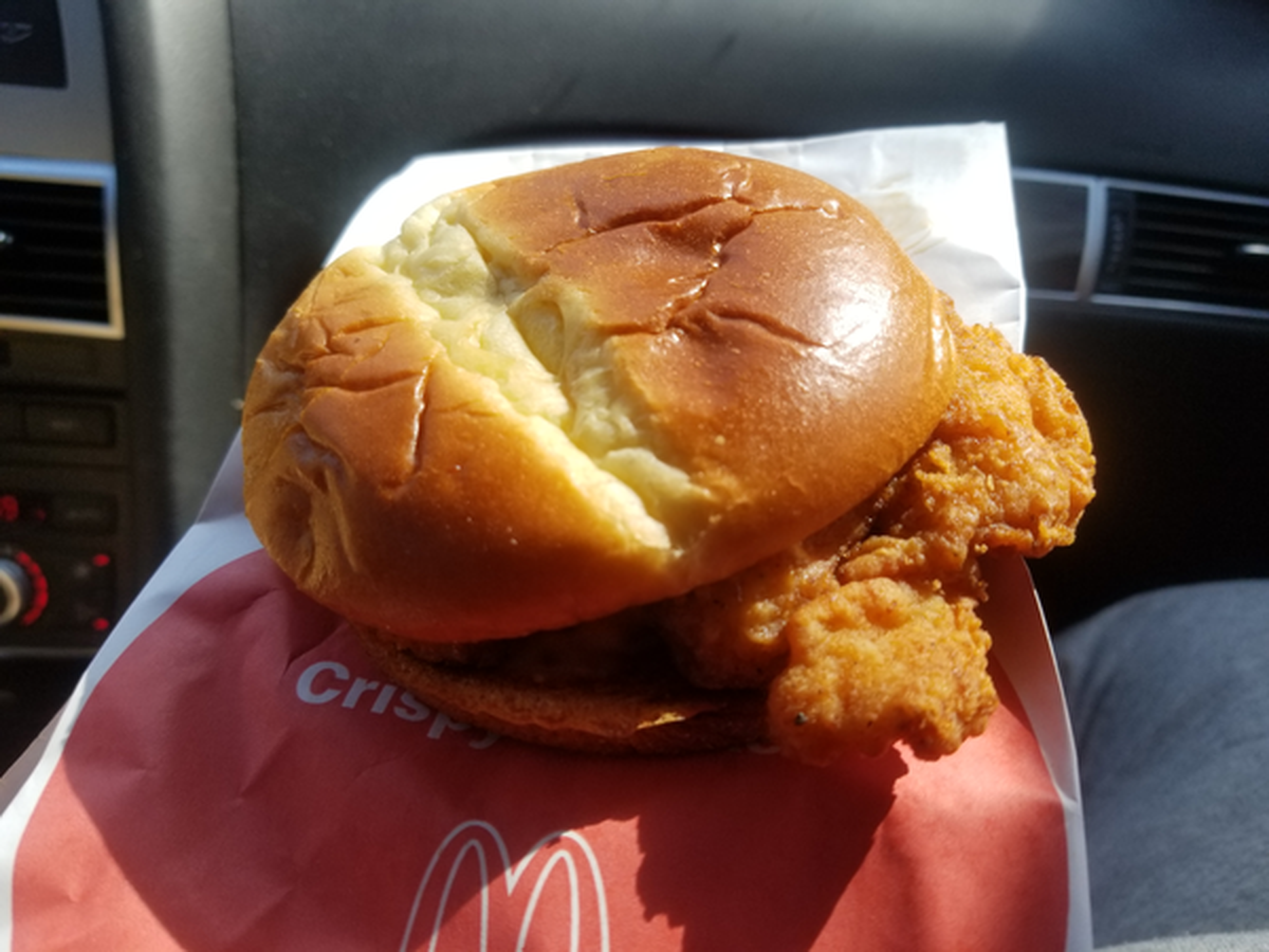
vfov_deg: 53.1
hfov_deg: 67.3
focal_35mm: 26
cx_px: 634
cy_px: 476
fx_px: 953
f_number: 1.7
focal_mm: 4.3
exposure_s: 1/612
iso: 50
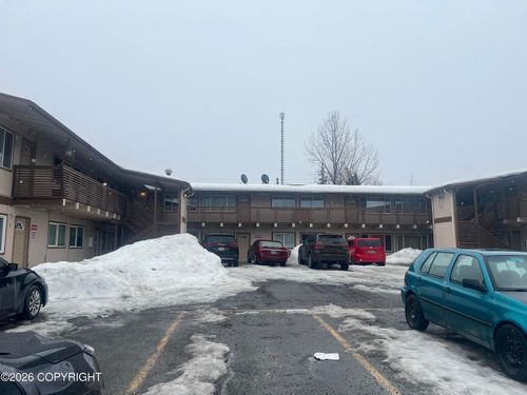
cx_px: 264
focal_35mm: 26
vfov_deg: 53.1
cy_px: 198
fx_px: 396
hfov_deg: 67.3
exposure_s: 1/2299
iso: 50
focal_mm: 5.7
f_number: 1.5
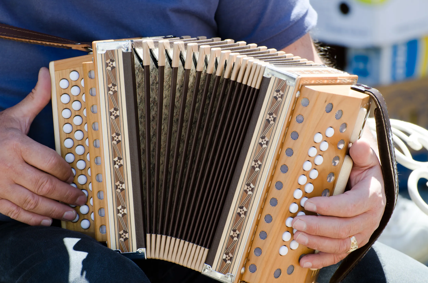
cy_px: 142
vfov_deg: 5.4
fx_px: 3025
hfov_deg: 8.1
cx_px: 214
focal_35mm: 255
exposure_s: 1/125
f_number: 7.1
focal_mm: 170
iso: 100
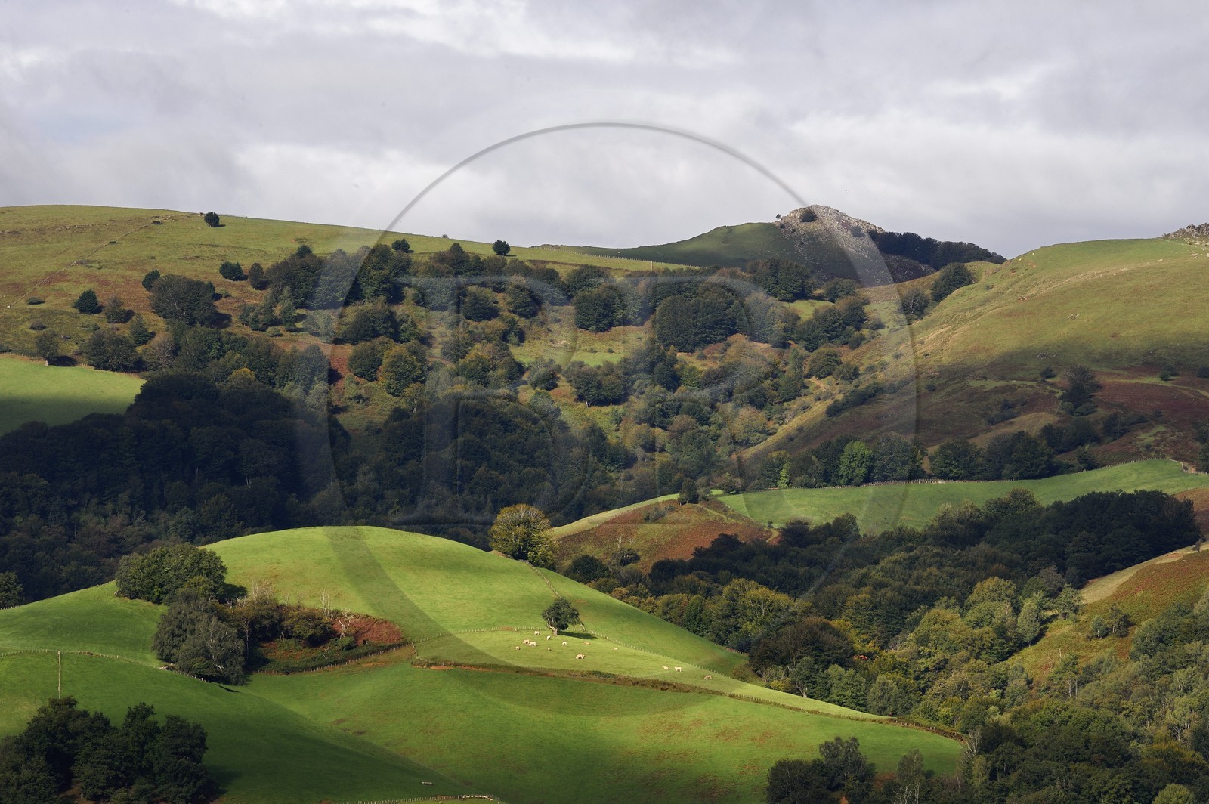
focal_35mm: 200
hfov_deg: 10.3
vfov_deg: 6.9
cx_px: 604
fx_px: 6711
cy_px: 402
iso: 400
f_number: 18
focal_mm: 200
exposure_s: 1/250
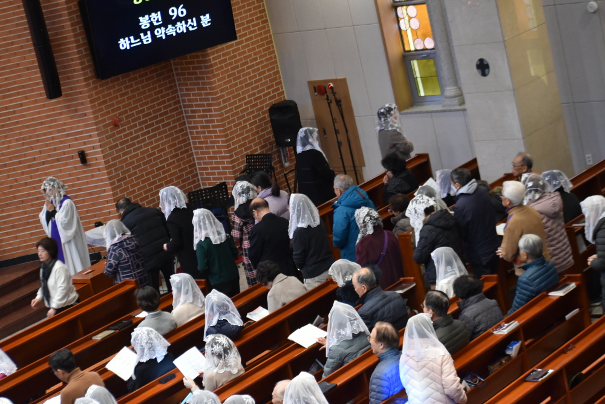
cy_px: 202
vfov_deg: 13.1
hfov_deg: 19.4
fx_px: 1766
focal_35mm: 105
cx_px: 302
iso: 900
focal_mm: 70
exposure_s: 1/60
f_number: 4.5
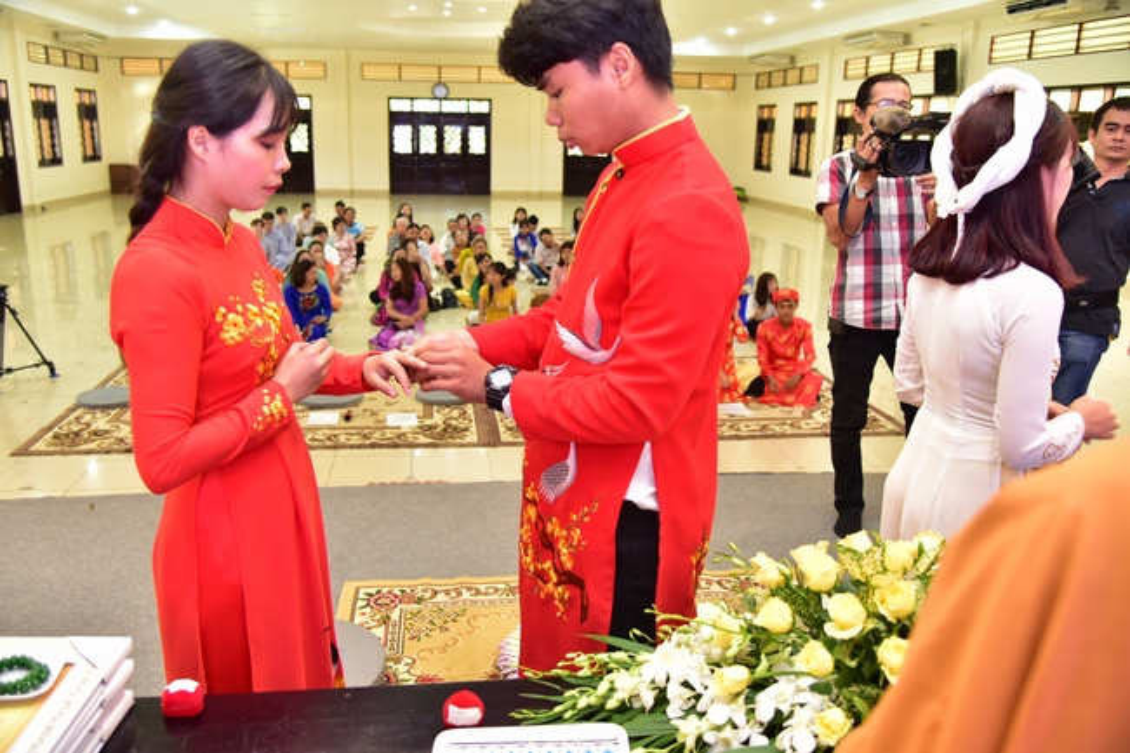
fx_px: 941
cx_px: 565
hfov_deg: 61.9
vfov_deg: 43.6
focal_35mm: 30
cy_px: 376
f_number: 4
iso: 800
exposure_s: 1/40
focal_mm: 30
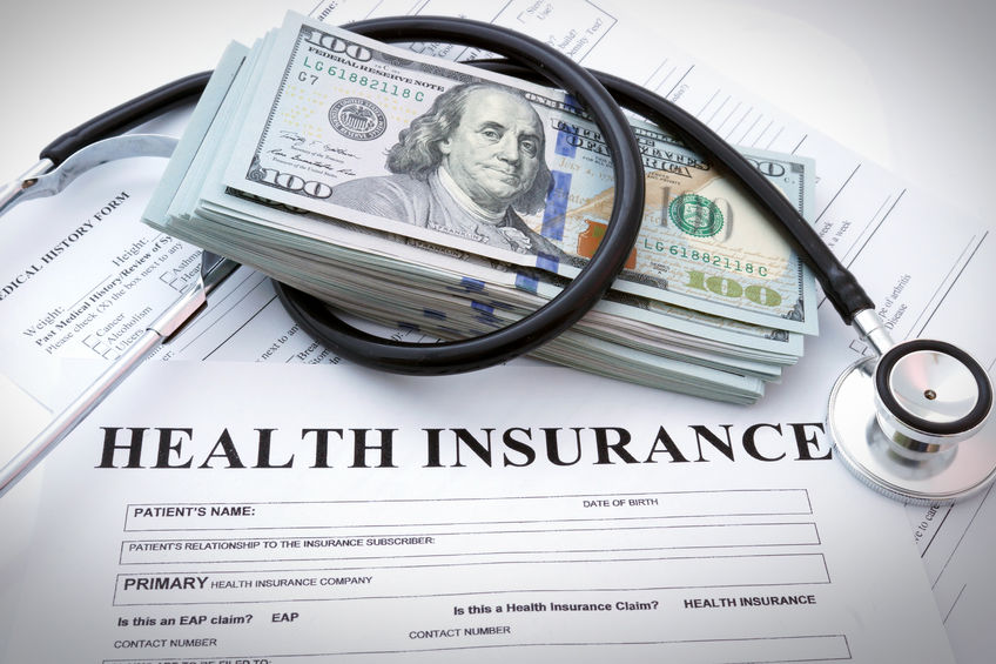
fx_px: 1245
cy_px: 332
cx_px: 498
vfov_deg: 29.9
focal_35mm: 45
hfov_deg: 43.6
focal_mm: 30
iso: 200
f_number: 20
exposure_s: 2.5
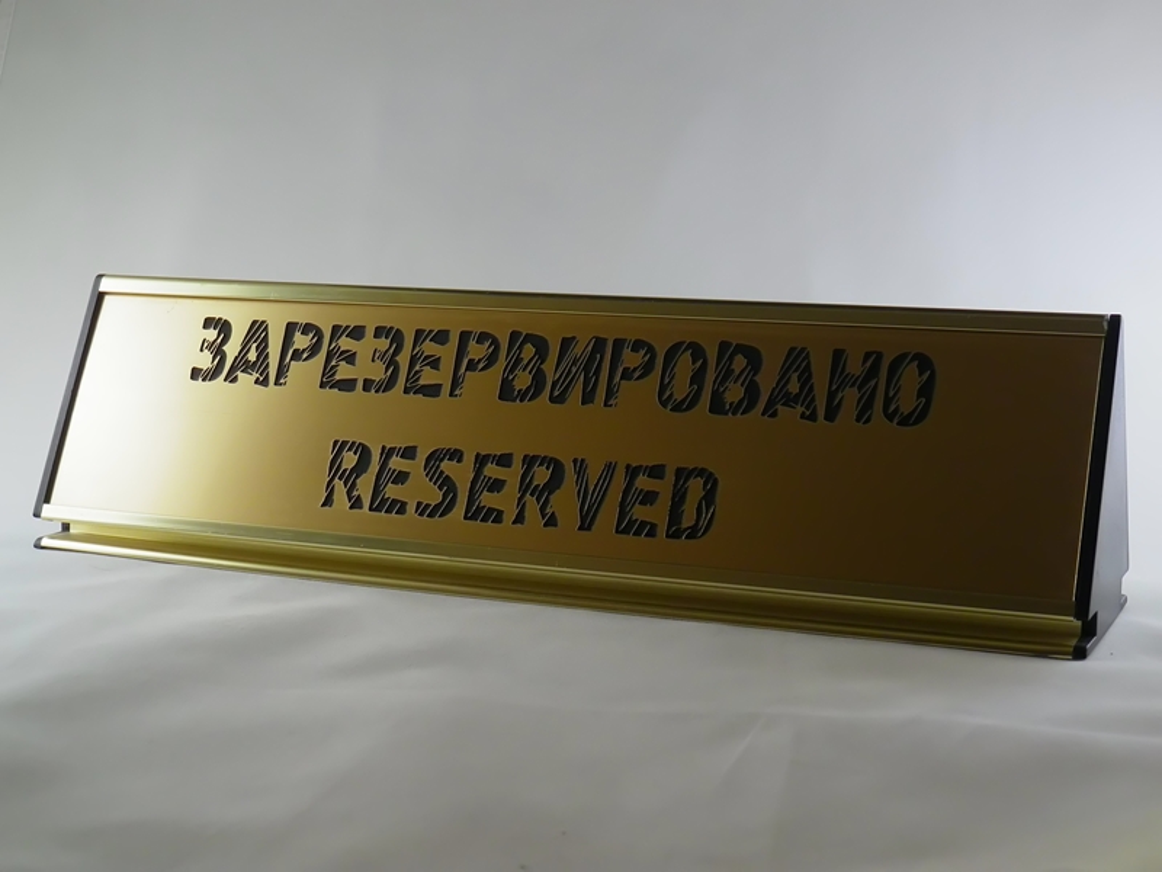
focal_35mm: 59
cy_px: 436
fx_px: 1981
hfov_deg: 32.7
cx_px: 581
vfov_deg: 24.8
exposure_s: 1/8
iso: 200
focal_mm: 10.4
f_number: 4.5
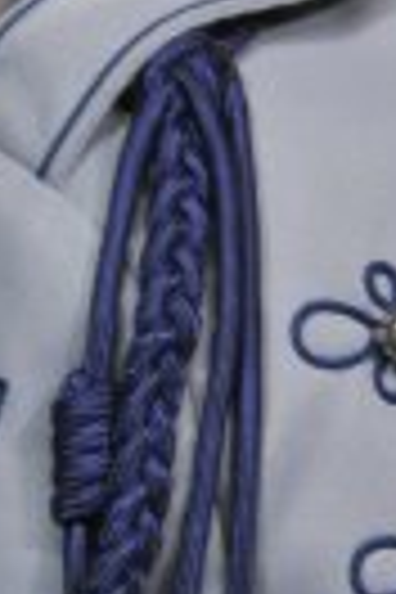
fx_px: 16928
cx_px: 853
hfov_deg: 1.3
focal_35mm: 1026
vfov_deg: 2.0
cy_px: 387
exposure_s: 1/250
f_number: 2.8
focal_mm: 150
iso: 800
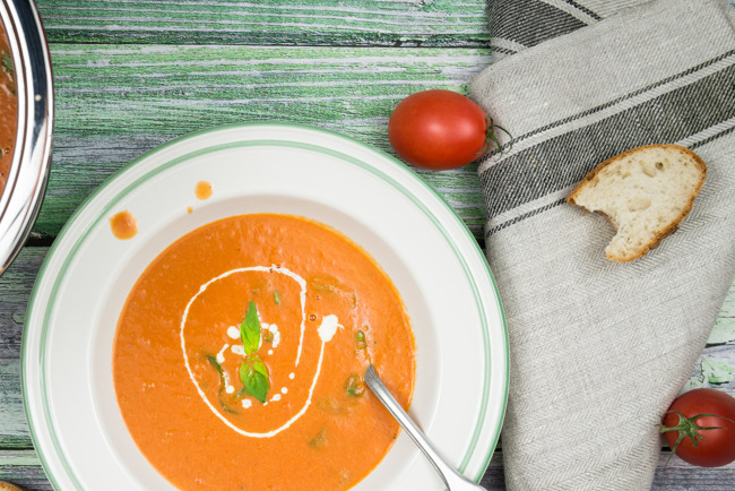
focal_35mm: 61
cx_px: 266
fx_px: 1246
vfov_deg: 22.2
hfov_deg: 32.7
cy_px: 339
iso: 640
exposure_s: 1/30
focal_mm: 44
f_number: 6.3
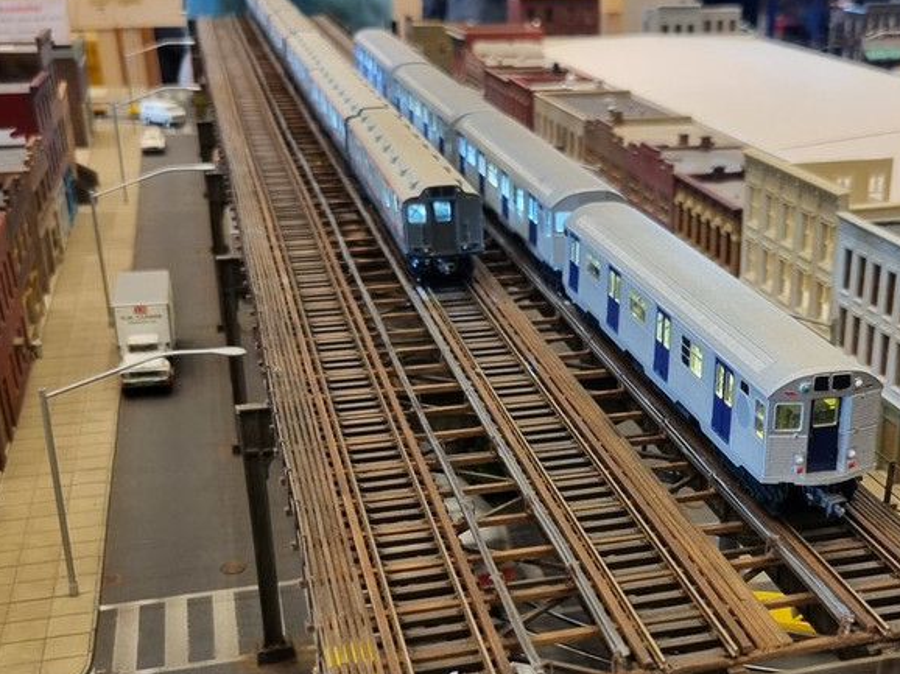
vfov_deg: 29.9
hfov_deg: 39.2
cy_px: 487
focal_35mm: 48
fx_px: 1247
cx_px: 600
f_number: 1.8
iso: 200
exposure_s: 1/50
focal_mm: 5.4
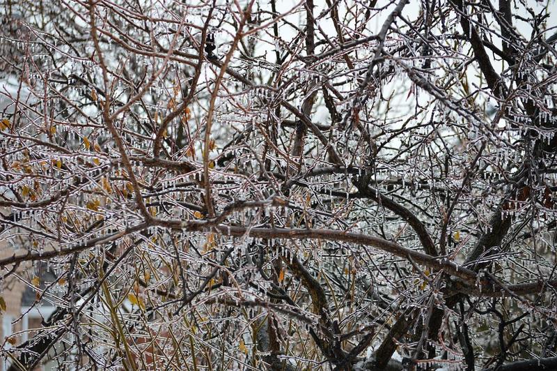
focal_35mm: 183
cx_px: 278
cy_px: 186
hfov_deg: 11.2
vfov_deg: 7.5
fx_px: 2829
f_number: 5
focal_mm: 122
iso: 100
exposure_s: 1/60
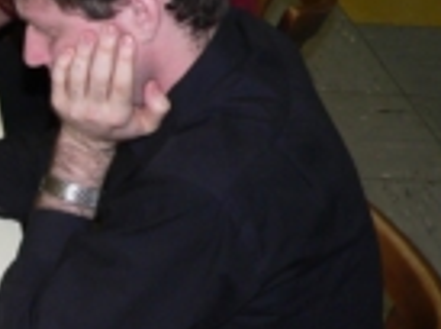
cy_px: 258
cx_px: -264
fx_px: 1715
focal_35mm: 135
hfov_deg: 13.6
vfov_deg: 10.9
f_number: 2.8
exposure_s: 1/60
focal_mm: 6
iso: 100
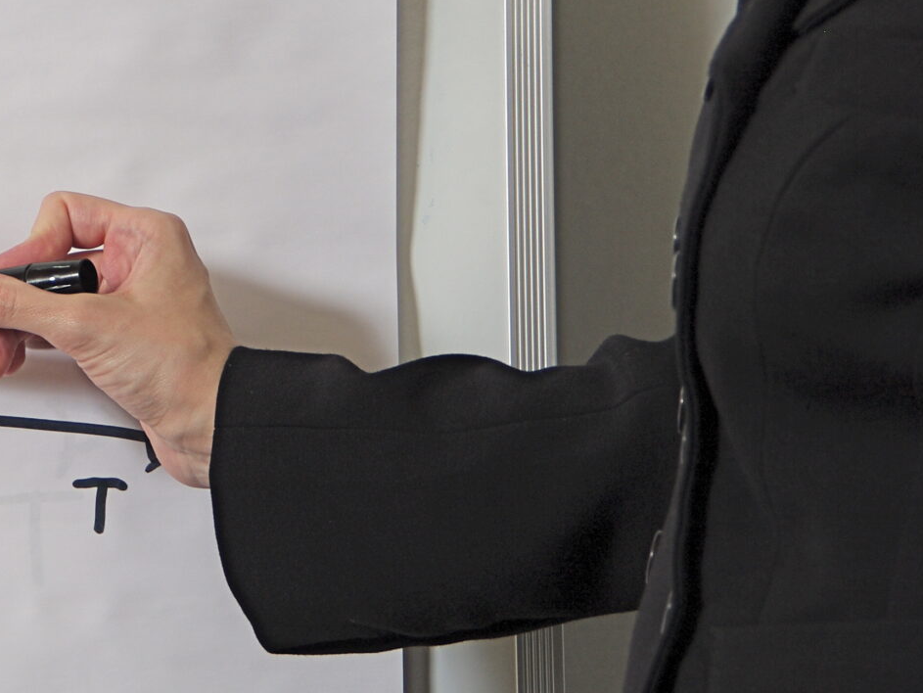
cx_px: -148
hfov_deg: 5.9
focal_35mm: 332
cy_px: 226
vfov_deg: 4.5
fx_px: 8864
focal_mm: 85
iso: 100
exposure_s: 1/180
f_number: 5.6
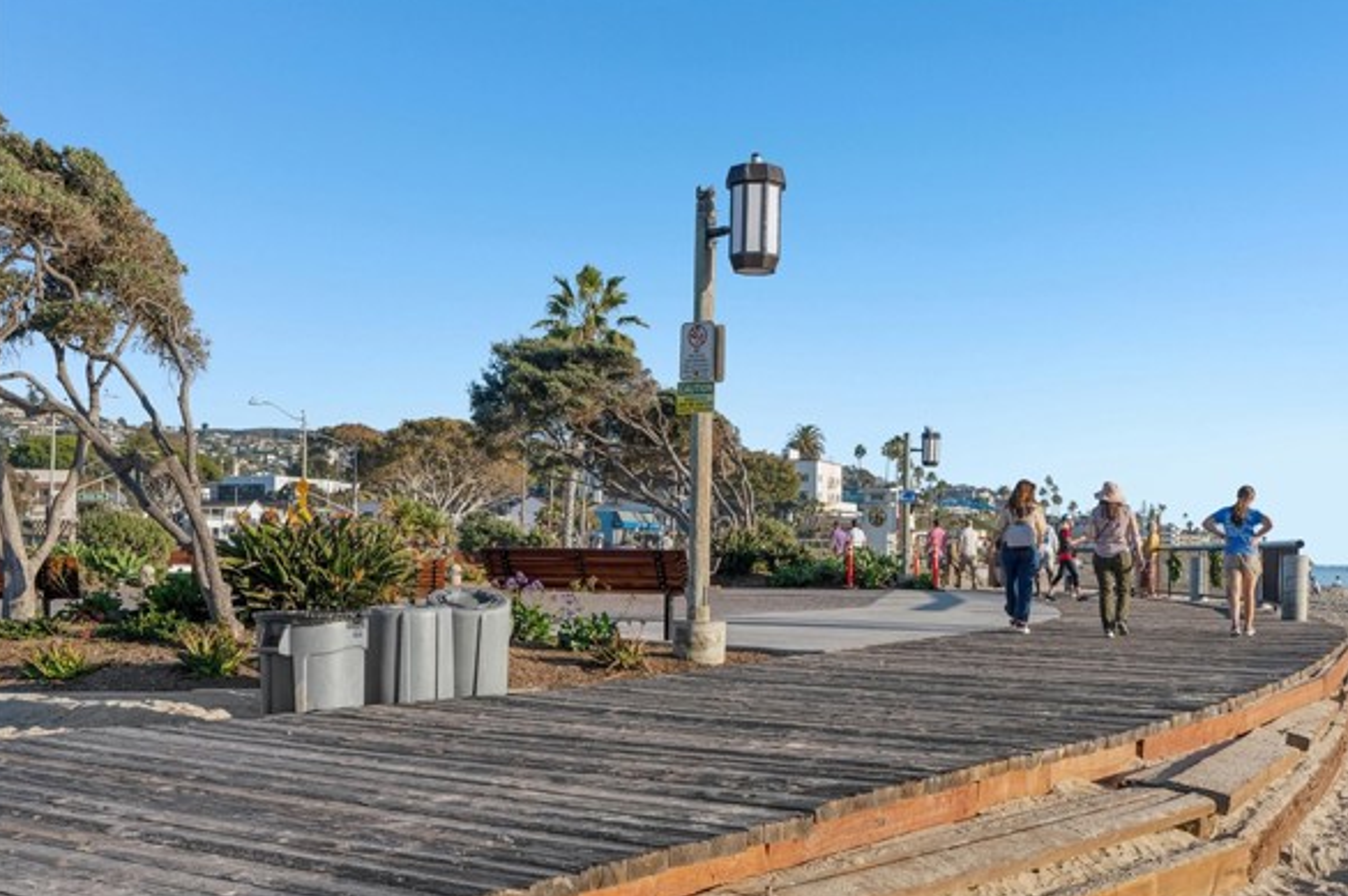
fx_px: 1309
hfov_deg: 54.4
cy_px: 474
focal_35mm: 35
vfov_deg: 37.8
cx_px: 730
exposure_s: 1/320
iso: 100
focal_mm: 32
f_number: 8
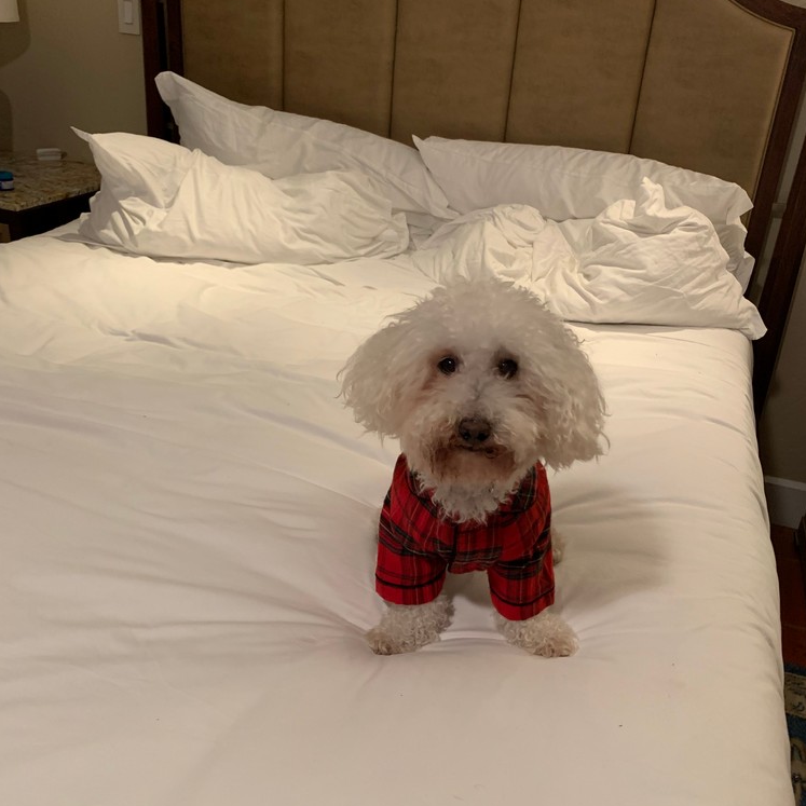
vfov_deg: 52.5
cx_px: 406
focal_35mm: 31
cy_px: 406
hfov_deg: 52.5
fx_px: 817
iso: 200
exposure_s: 1/60
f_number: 1.8
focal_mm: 4.25
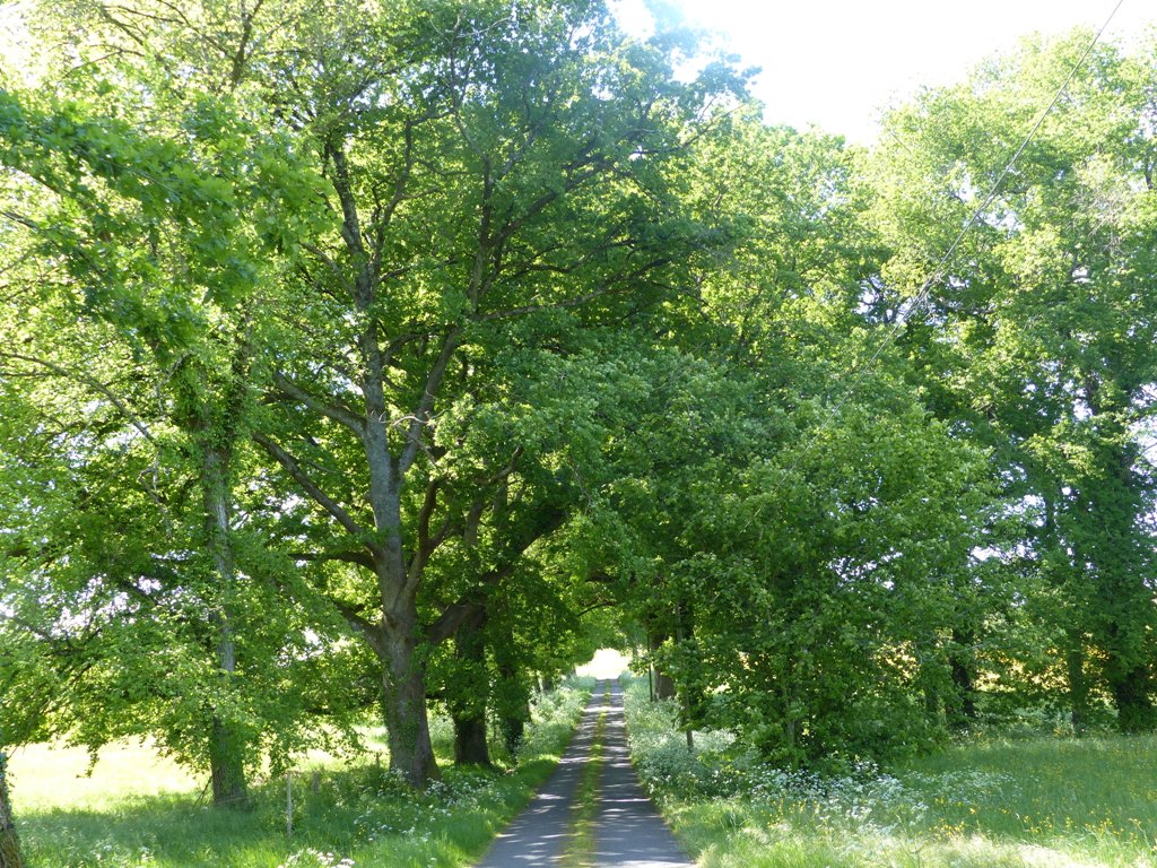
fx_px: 1270
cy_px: 434
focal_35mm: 38
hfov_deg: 49.0
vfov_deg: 37.7
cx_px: 578
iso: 100
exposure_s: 1/100
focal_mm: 6.8
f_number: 3.5
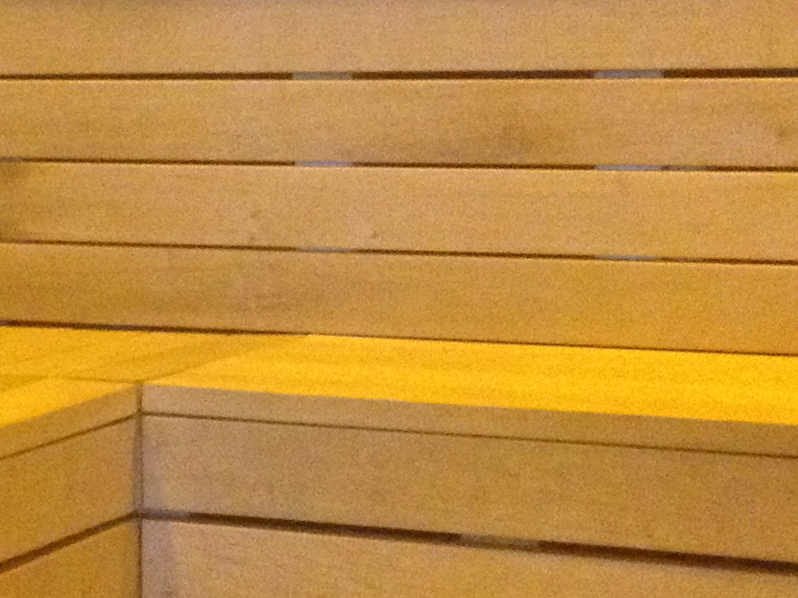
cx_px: 86
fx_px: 2928
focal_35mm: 127
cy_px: 207
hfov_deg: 15.4
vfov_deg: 11.7
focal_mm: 4.28
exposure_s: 1/15
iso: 640
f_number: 2.4
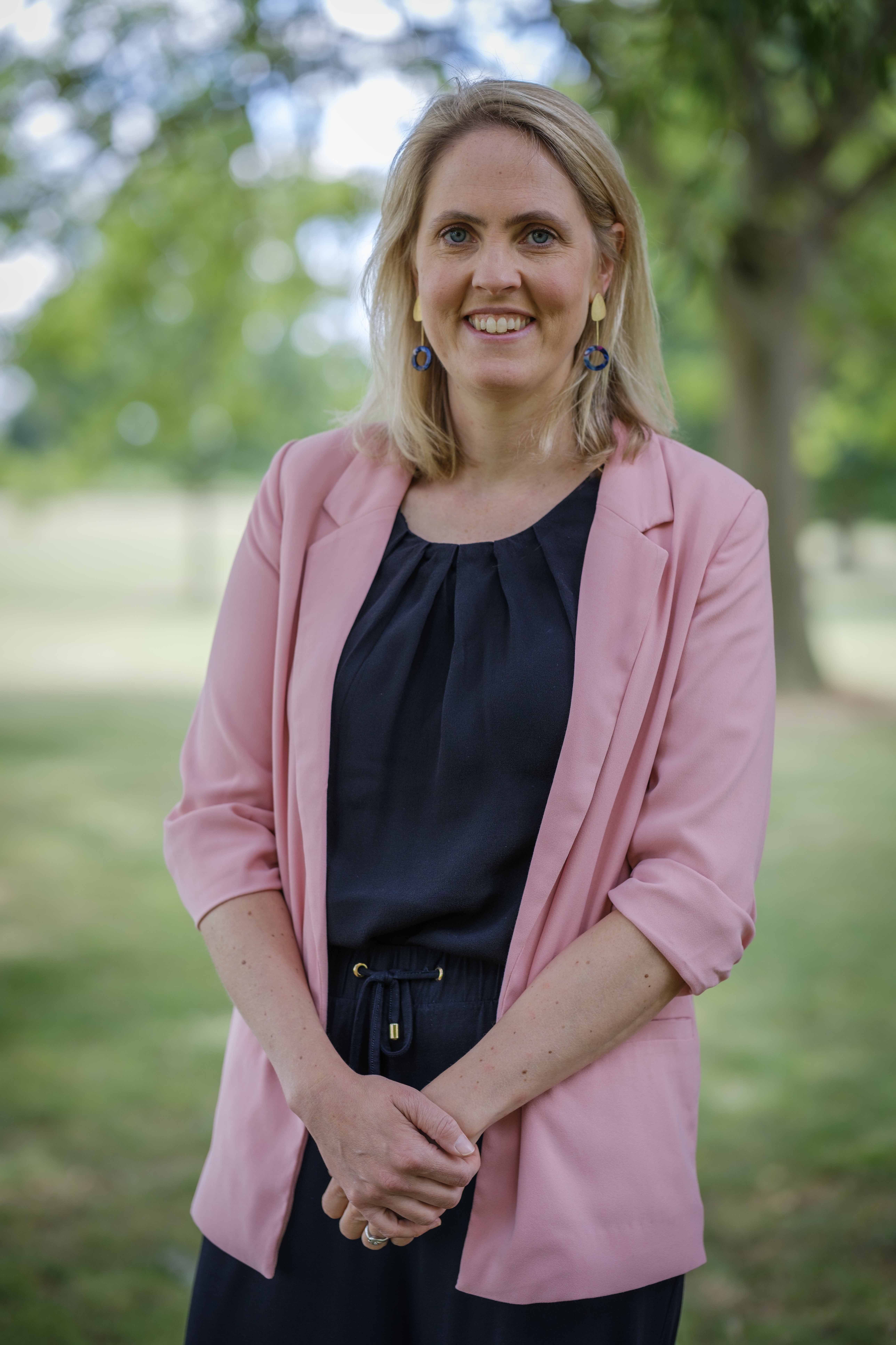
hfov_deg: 16.3
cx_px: 448
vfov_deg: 24.2
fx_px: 3136
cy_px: 672
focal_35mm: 84
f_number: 1.8
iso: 125
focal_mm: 56
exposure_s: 1/420
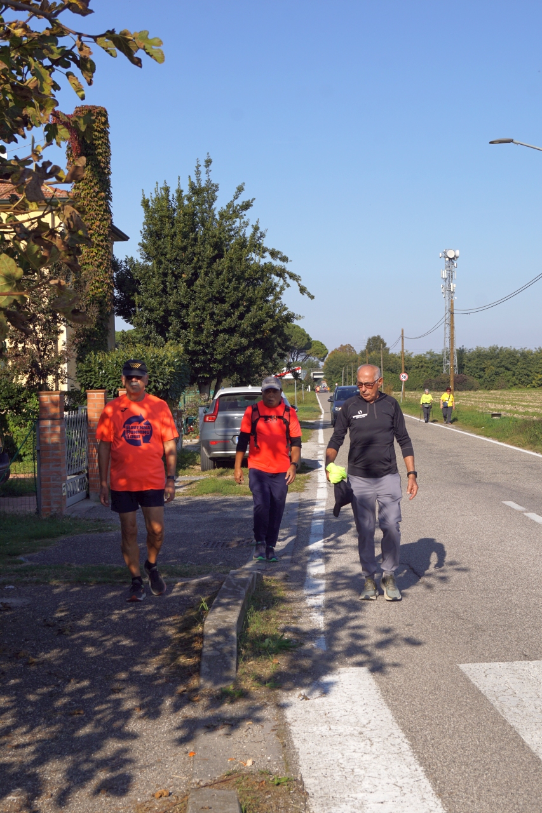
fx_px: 1186
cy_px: 406
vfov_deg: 37.9
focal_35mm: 52
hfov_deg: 25.7
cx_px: 271
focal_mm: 35
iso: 100
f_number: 10
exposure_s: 1/250
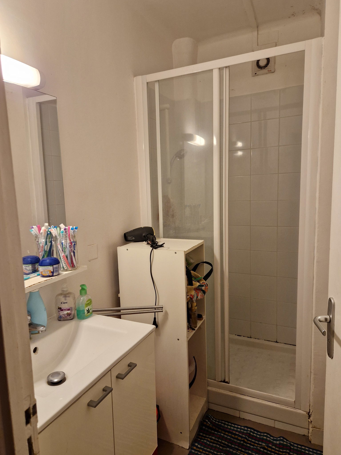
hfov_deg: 56.8
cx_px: 163
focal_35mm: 24
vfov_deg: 71.6
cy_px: 233
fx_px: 315
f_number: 1.8
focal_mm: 5.4
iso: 250
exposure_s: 1/100
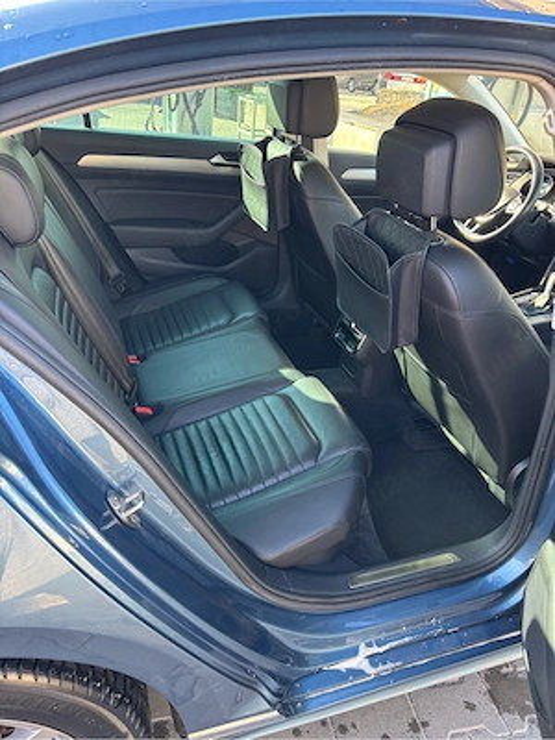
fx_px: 556
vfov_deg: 67.3
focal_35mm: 26
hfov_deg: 53.1
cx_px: 278
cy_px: 370
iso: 80
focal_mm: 5.96
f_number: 1.6
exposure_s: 1/121
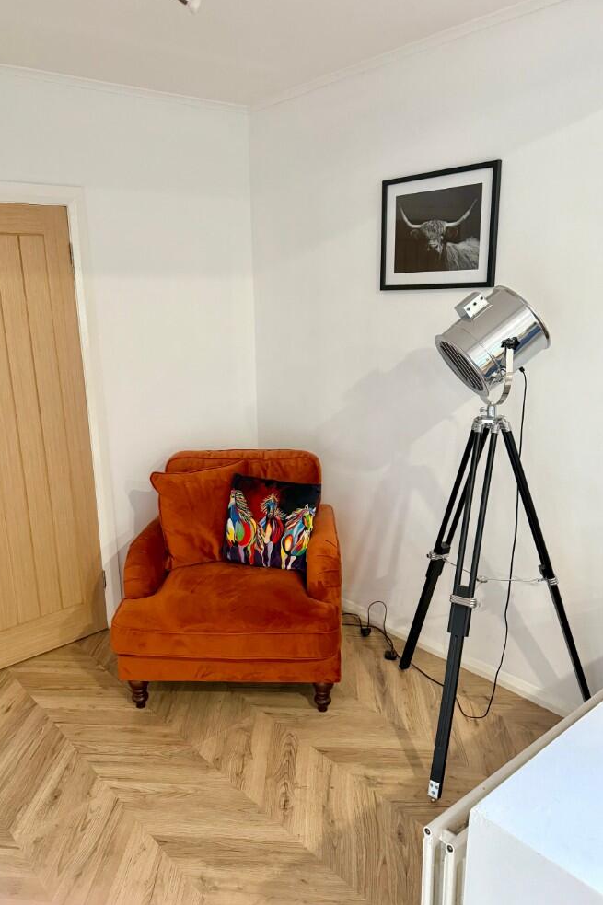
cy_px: 466
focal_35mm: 26
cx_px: 265
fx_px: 653
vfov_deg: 69.4
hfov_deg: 49.4
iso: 400
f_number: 1.78
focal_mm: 6.76
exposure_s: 1/60
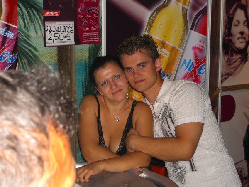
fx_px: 489
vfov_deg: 21.6
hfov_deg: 28.6
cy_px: 94
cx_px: 124
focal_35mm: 68
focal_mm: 14.2
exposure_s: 1/60
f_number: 4
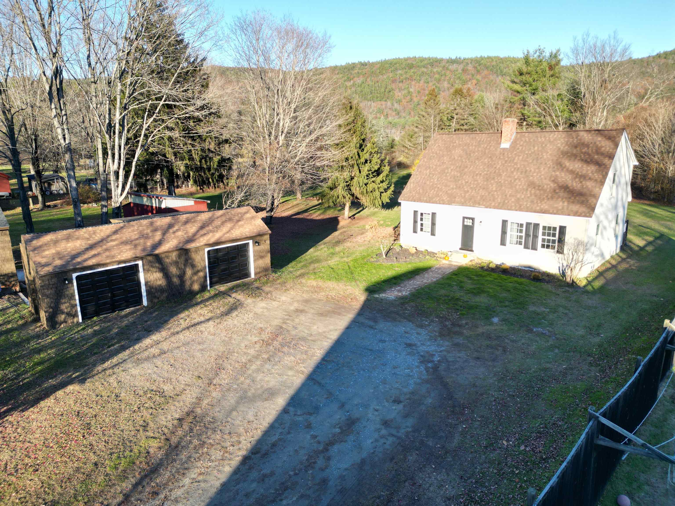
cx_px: 338
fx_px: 468
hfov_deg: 71.6
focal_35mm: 24
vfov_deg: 56.8
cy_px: 253
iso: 100
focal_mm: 6.72
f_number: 1.7
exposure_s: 1/725
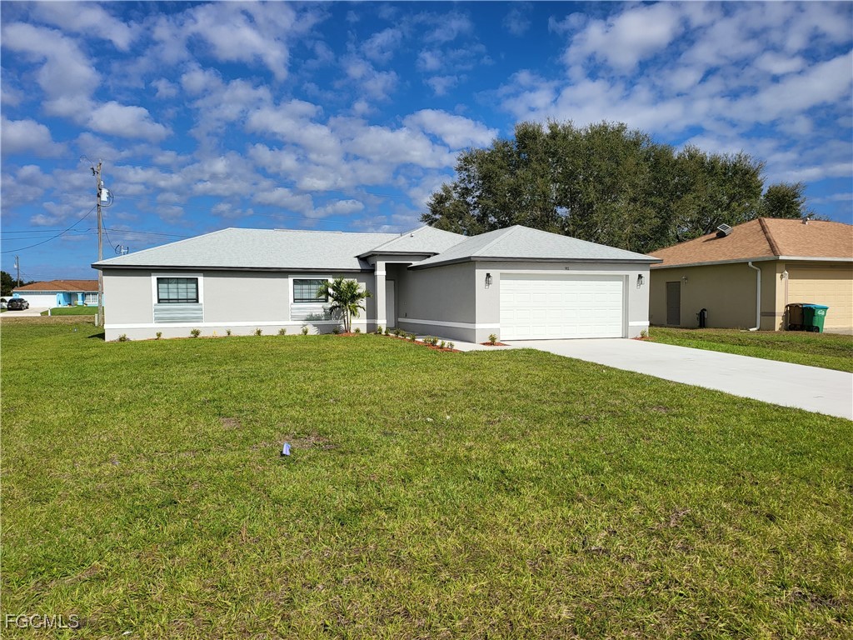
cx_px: 426
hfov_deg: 71.6
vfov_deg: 56.8
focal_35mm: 24
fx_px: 591
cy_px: 320
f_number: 1.8
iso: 40
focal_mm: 5
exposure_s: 1/5061
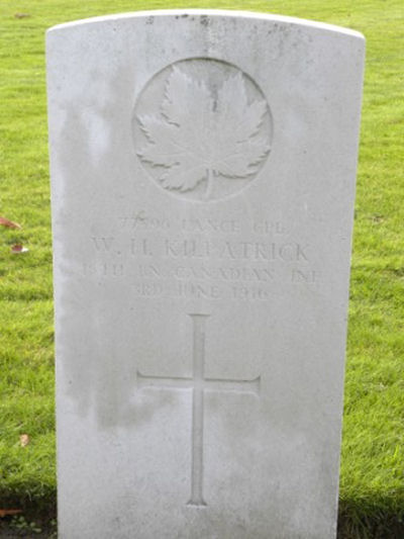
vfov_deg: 29.4
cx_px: 202
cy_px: 270
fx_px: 1027
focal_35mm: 66
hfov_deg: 22.3
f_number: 3.5
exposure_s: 1/99
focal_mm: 11.8
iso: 64
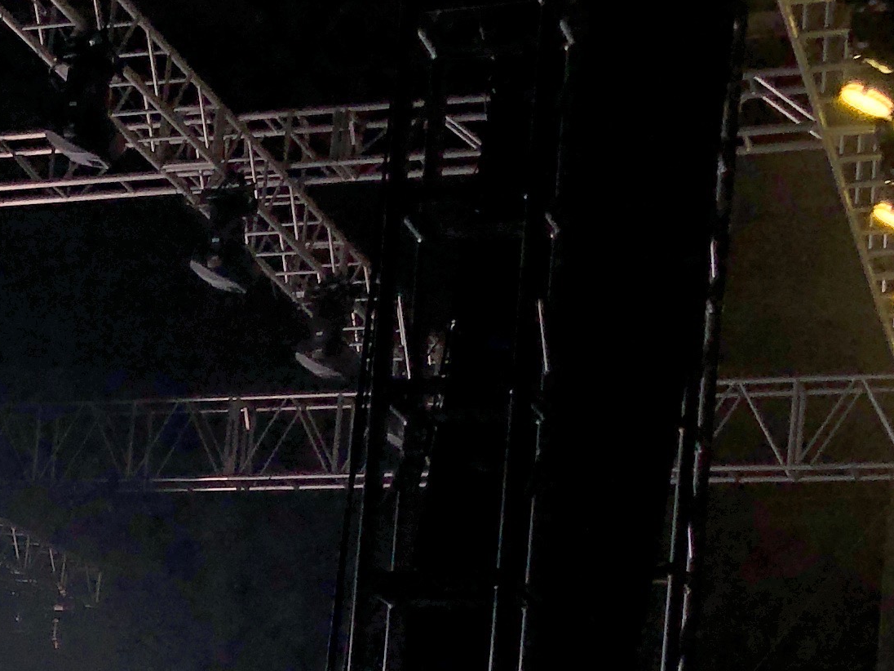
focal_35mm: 103
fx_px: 2660
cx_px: -364
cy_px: 991
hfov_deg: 17.5
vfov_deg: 13.6
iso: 20
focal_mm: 3.99
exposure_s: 1/448
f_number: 1.8
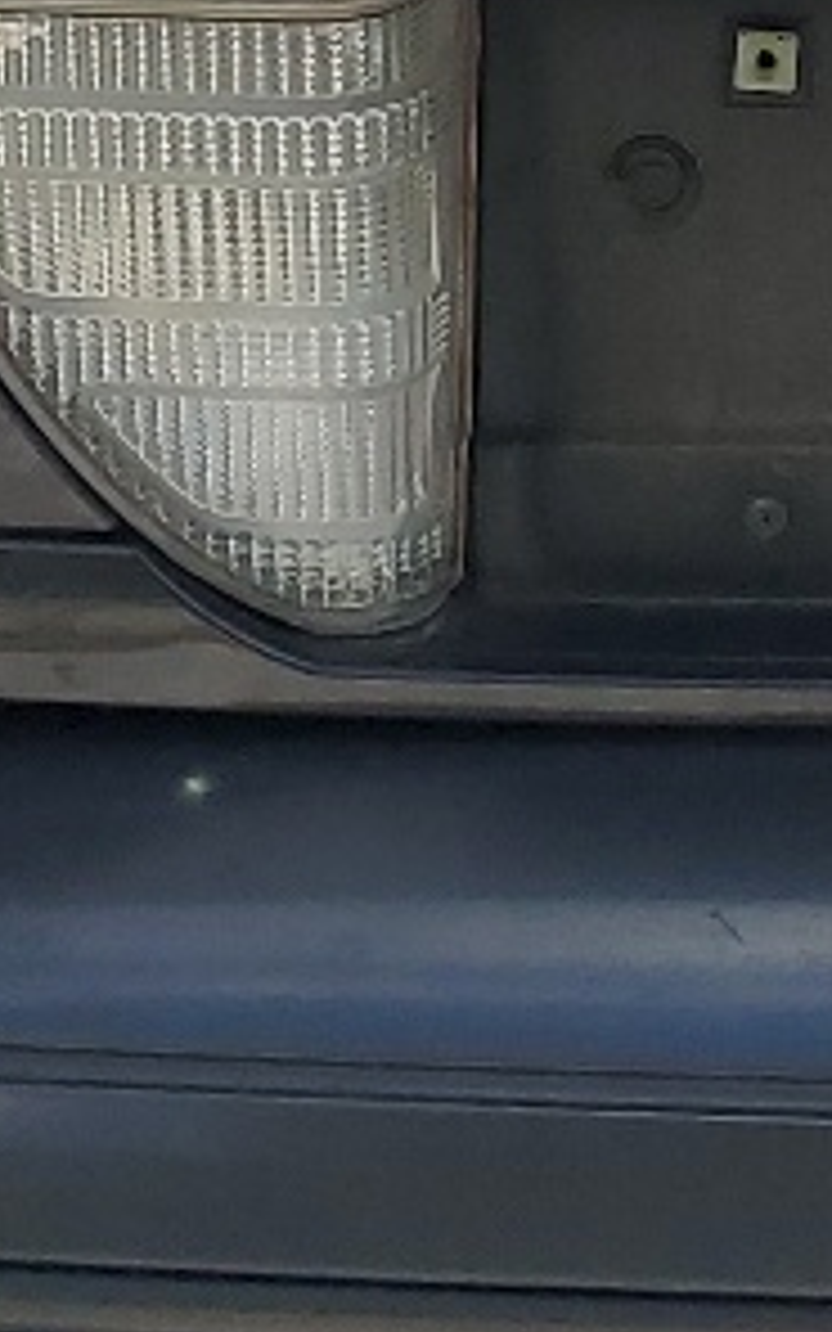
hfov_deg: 8.6
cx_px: 1174
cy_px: -22
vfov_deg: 13.8
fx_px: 5406
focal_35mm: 149
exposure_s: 1/3333
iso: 50
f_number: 1.5
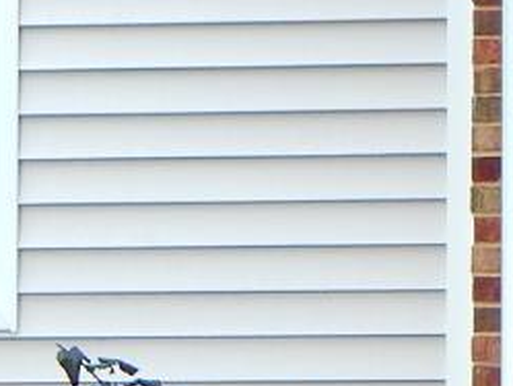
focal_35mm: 415
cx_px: 1007
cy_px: 214
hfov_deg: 4.7
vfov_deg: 3.6
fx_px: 6153
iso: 125
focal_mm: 12.3
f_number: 4.1
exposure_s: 1/80
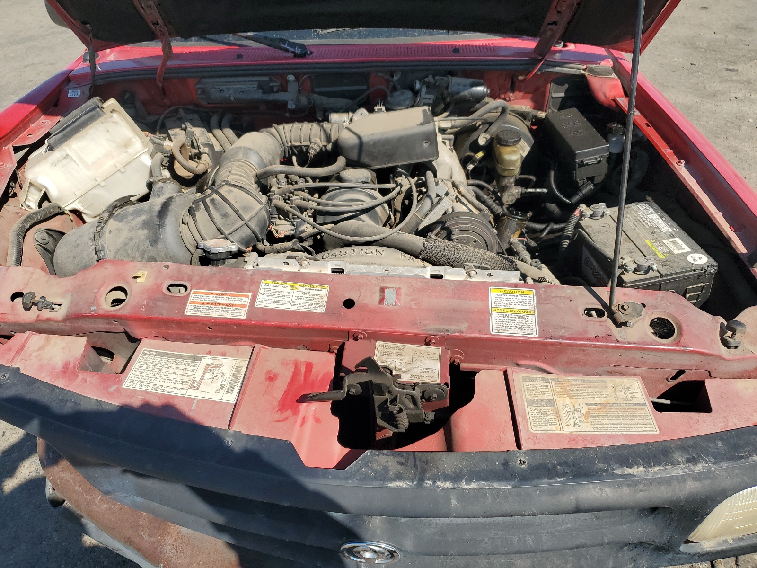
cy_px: 284
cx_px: 378
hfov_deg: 67.3
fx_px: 569
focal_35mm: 26
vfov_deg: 53.1
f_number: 1.5
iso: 50
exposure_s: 1/2500
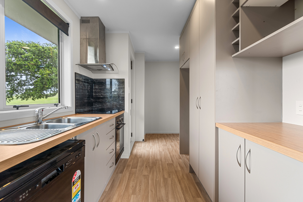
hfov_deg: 100.4
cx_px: 152
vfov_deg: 77.3
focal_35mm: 15
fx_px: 126
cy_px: 101
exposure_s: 1/30
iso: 320
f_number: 4
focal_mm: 10
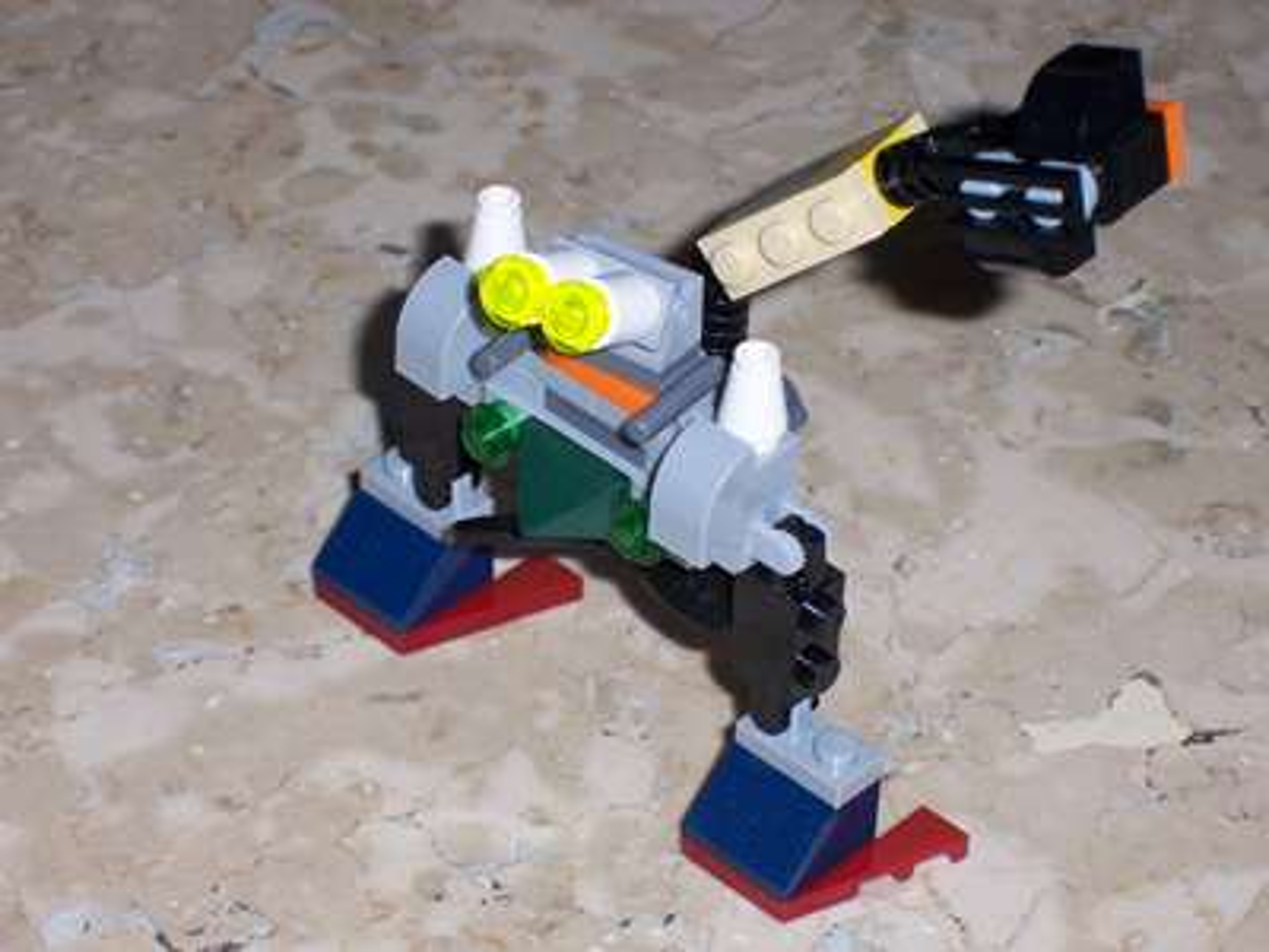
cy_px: 476
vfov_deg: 13.7
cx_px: 634
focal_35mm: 108
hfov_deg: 18.2
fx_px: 3959
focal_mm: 18.6
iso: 125
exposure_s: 1/125
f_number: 4.8
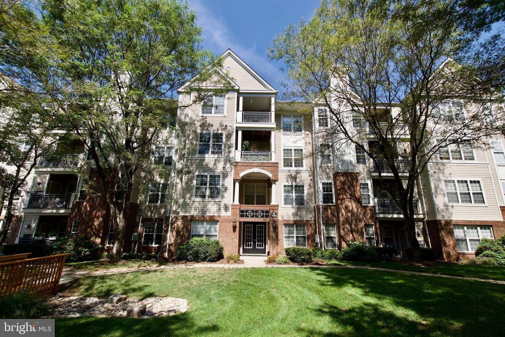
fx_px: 210
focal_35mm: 15
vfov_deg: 77.3
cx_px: 252
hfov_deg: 100.4
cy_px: 168
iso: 640
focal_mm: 10
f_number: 7.1
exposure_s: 1/2000
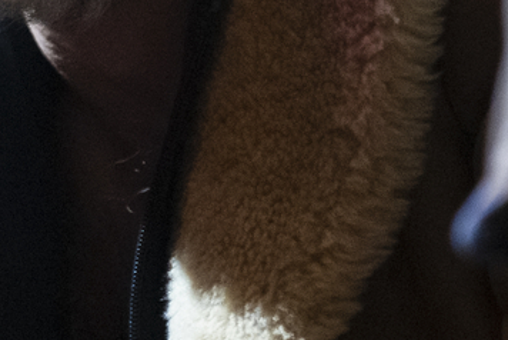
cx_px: -218
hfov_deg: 5.5
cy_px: -110
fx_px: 5211
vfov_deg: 3.7
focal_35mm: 369
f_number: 2.8
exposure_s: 1/100
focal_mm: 55
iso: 3200
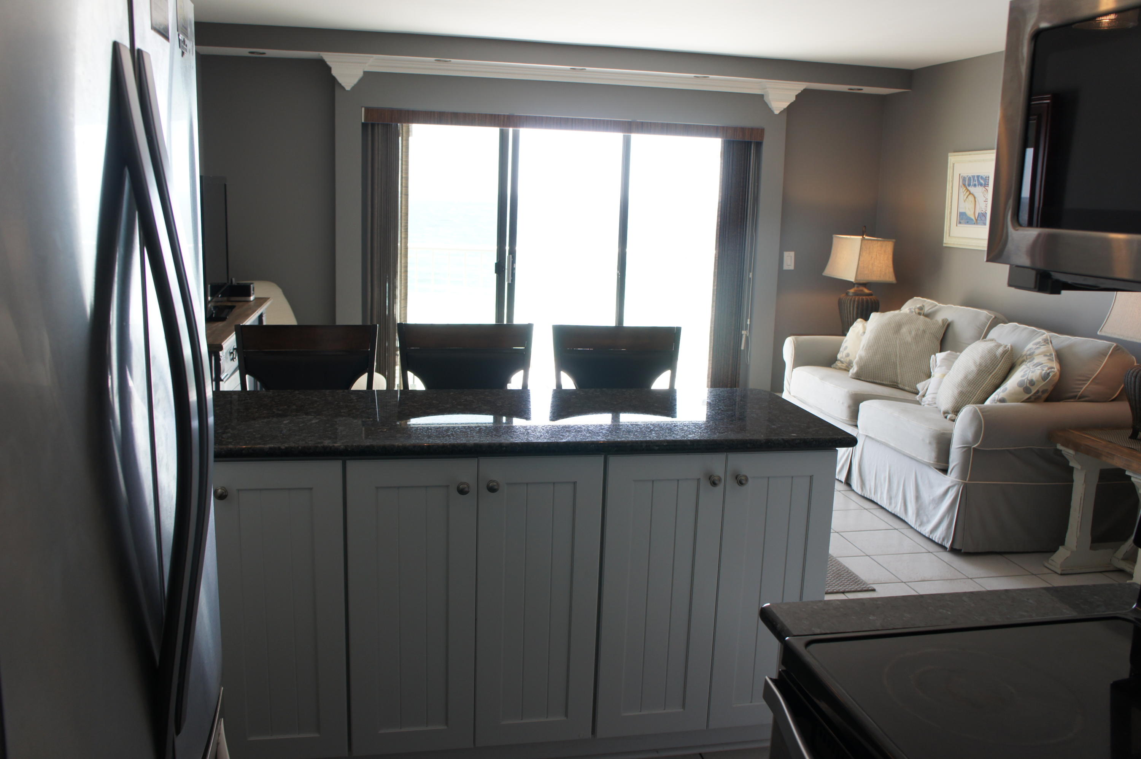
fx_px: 950
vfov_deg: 43.6
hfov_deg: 62.0
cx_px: 570
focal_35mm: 30
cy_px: 380
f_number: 5
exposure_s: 1/50
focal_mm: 20
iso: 200
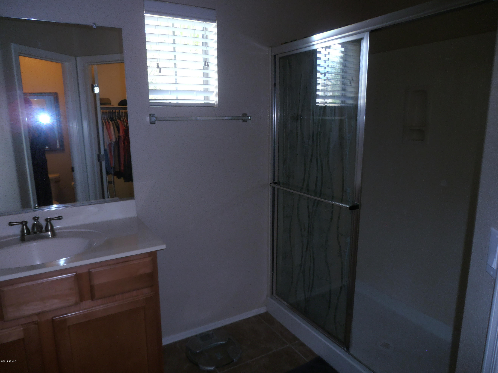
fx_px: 345
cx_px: 249
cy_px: 186
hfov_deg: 71.6
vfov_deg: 56.8
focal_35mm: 24
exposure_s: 1/30
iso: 125
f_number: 3
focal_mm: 4.2
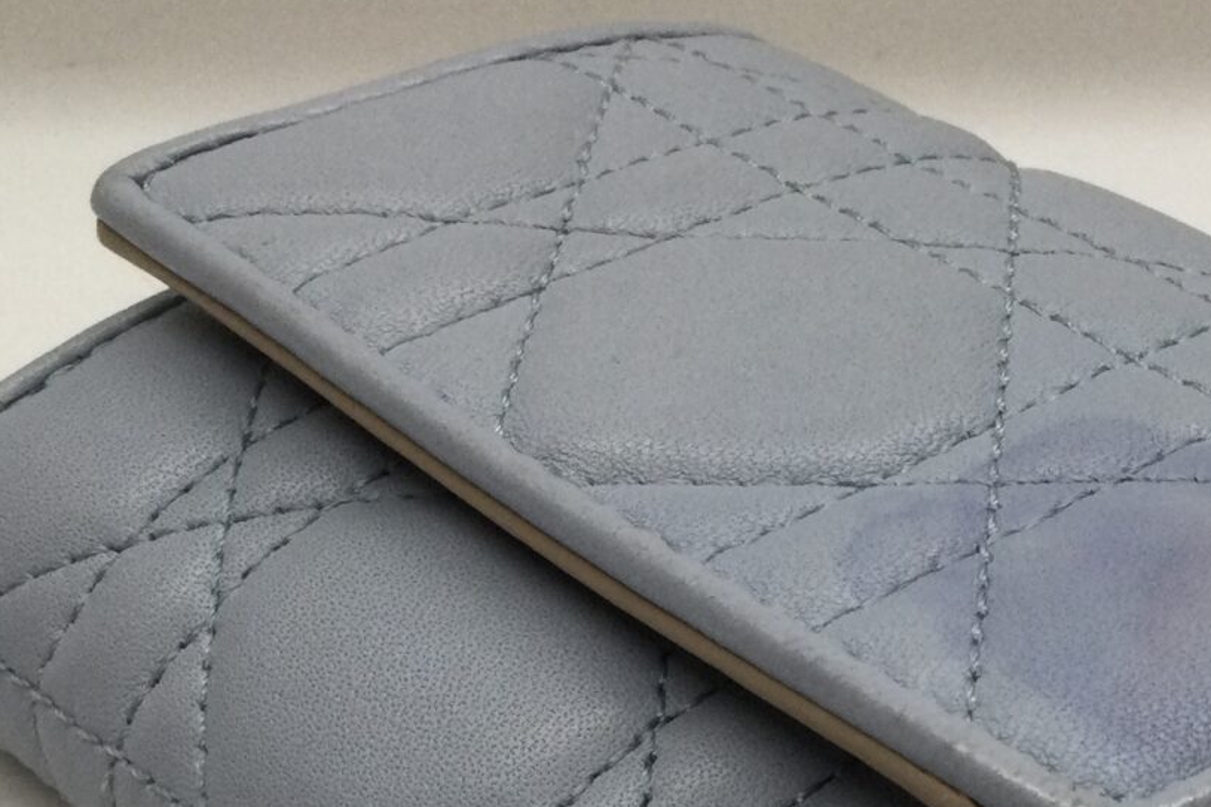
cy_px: 798
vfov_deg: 16.5
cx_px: 877
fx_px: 2724
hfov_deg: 24.8
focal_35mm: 81
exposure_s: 1/40
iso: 32
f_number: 2.4
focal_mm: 3.3
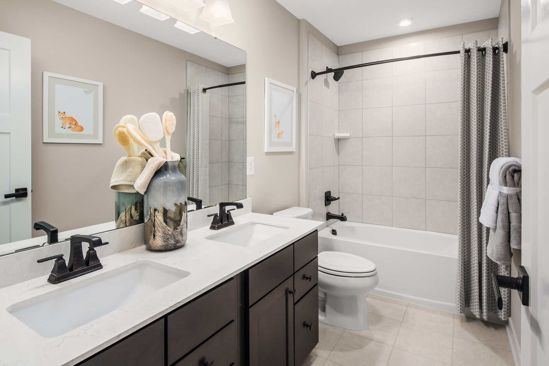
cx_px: 274
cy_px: 183
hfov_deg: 86.9
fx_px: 290
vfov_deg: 64.6
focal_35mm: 19
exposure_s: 1/250
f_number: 9
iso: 200
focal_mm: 19
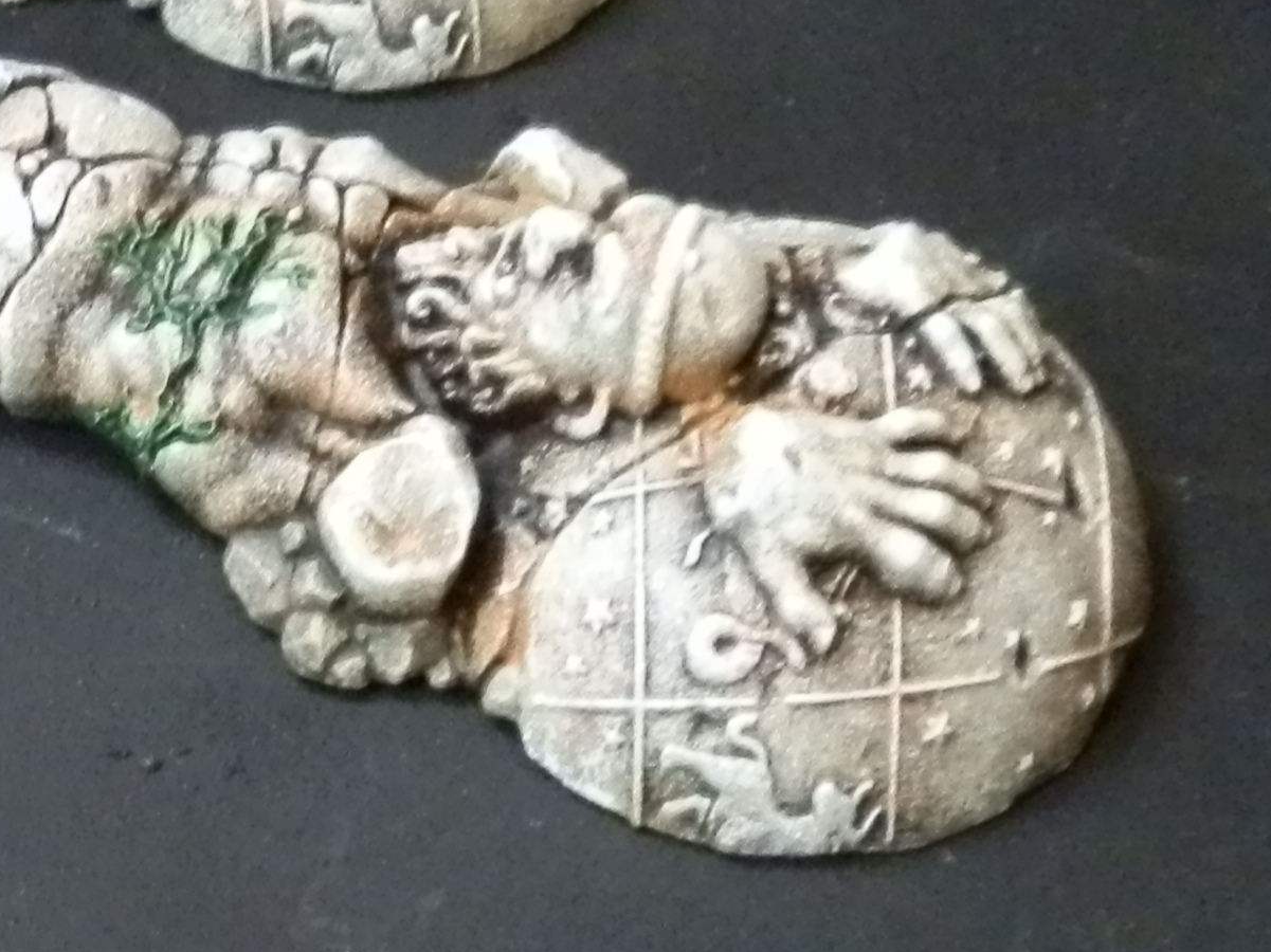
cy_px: 727
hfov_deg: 17.9
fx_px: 3671
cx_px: -550
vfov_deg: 14.7
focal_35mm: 100
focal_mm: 5
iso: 400
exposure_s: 1/50
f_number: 3.1
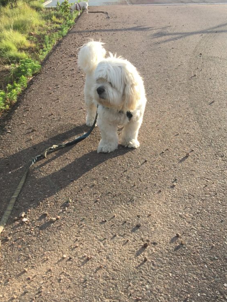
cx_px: 128
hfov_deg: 35.9
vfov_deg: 46.8
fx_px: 350
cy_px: 159
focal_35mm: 40
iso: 32
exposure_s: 1/775
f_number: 2.2
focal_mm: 4.15
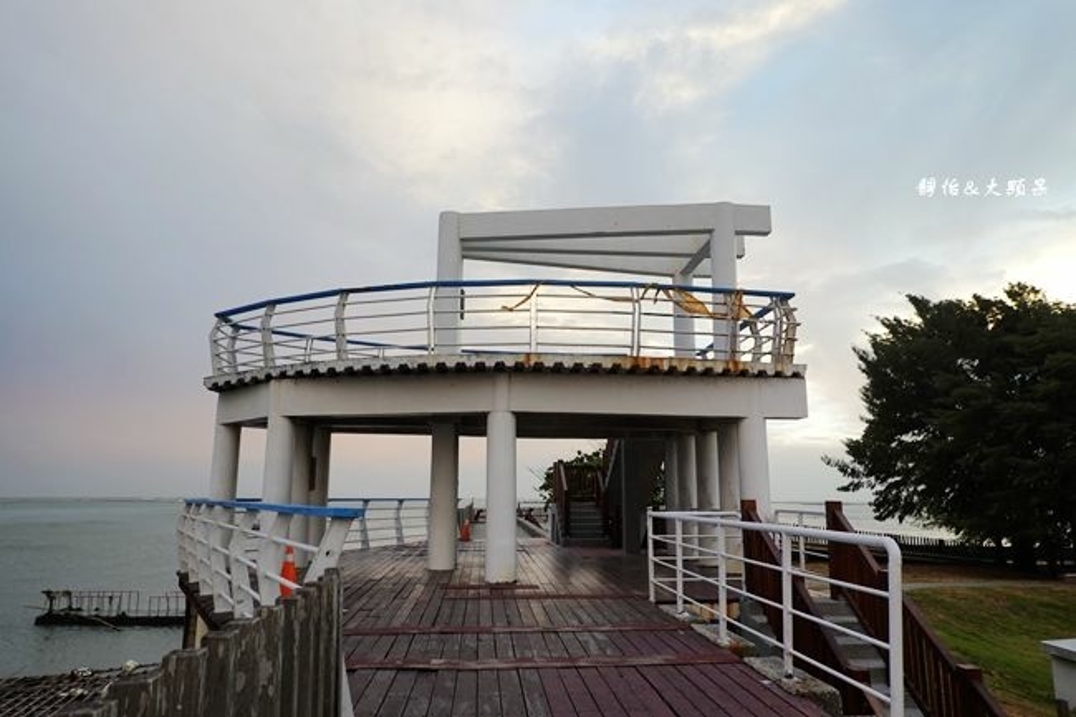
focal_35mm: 24
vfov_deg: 53.1
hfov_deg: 73.8
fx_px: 717
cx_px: 538
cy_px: 358
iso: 125
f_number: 2.8
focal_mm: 9
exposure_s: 1/40
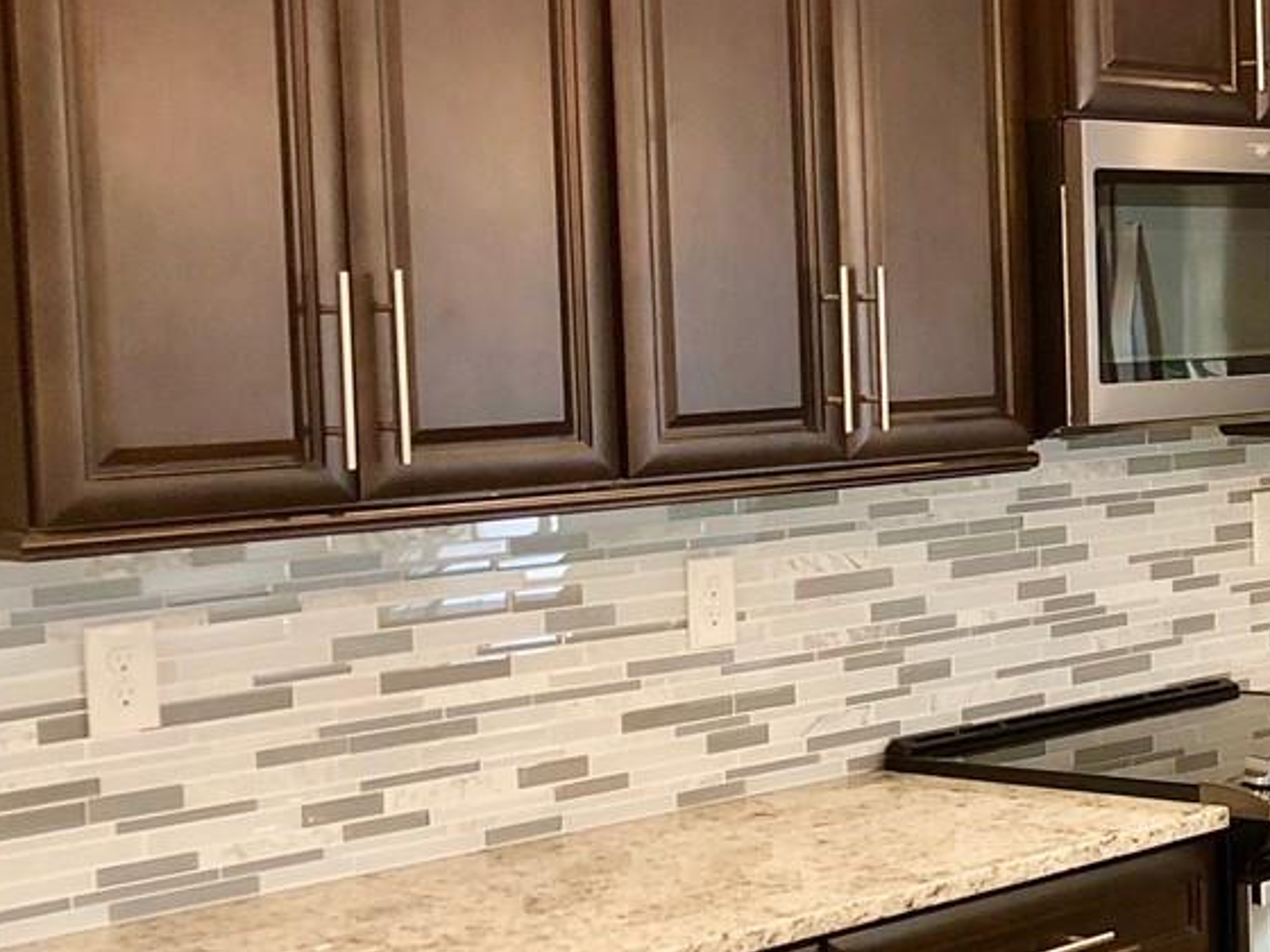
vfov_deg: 18.4
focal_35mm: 80
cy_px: 553
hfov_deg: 21.8
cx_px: 1680
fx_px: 2935
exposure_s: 1/17
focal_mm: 4
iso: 40
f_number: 1.8
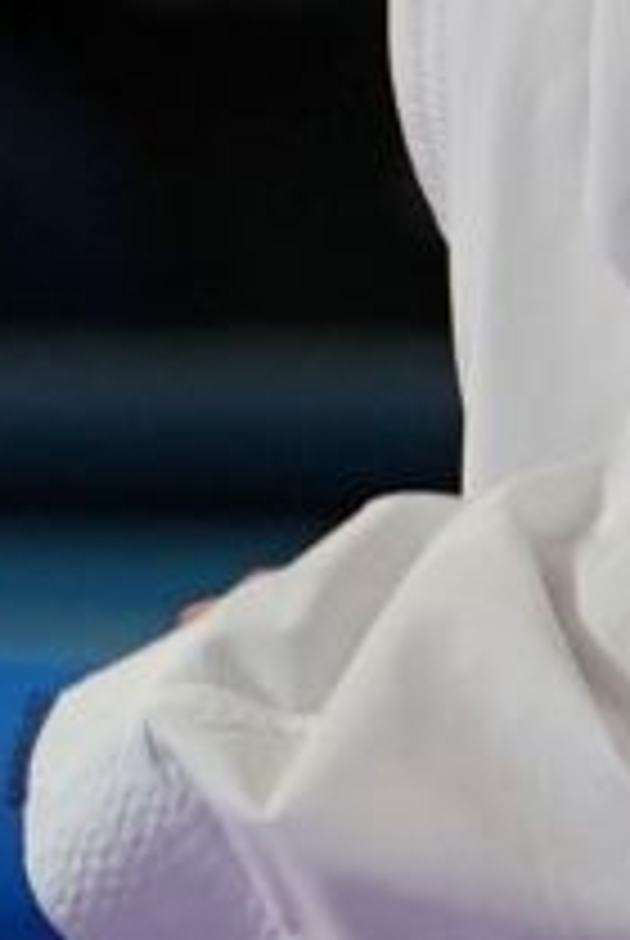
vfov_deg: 0.9
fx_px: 62107
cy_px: -648
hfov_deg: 0.6
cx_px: -832
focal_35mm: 2374
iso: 800
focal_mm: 184
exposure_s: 1/1000
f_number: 2.8
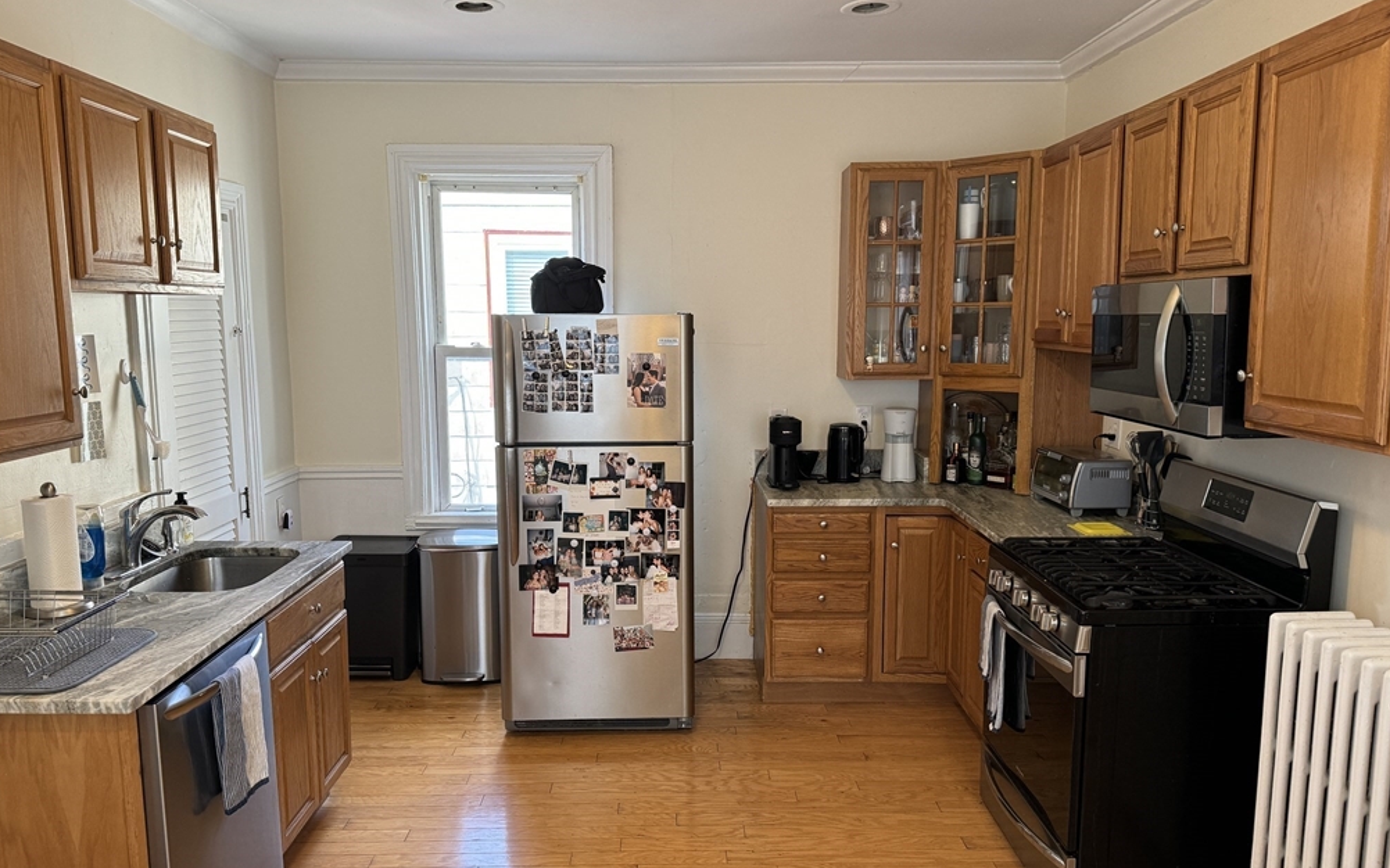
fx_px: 985
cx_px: 692
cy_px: 455
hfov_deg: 70.4
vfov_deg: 47.6
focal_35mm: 26
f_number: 1.78
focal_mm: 6.76
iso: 200
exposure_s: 1/120
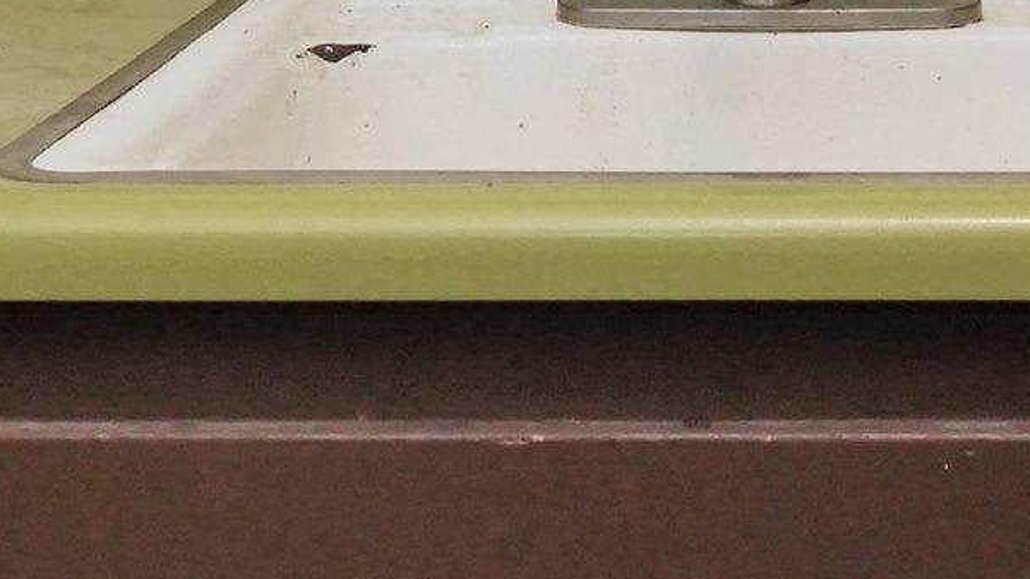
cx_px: 833
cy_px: -382
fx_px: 2130
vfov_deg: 14.1
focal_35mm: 78
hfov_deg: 26.6
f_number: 4
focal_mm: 7
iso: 800
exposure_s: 1/160
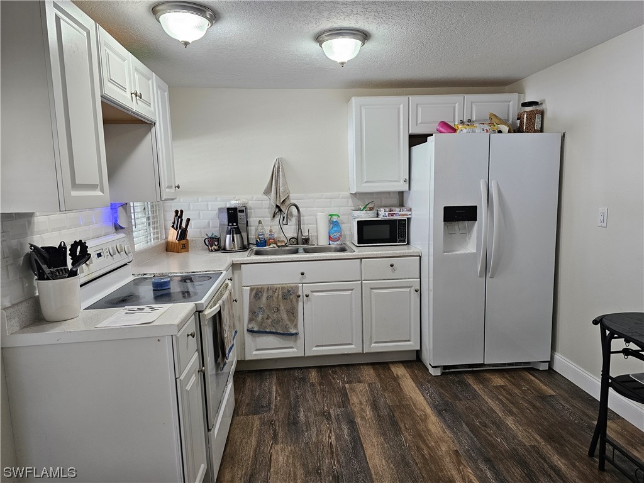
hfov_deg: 73.9
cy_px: 242
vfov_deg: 58.9
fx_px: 428
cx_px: 322
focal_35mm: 23
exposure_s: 1/120
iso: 125
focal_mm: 6.3
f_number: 1.7
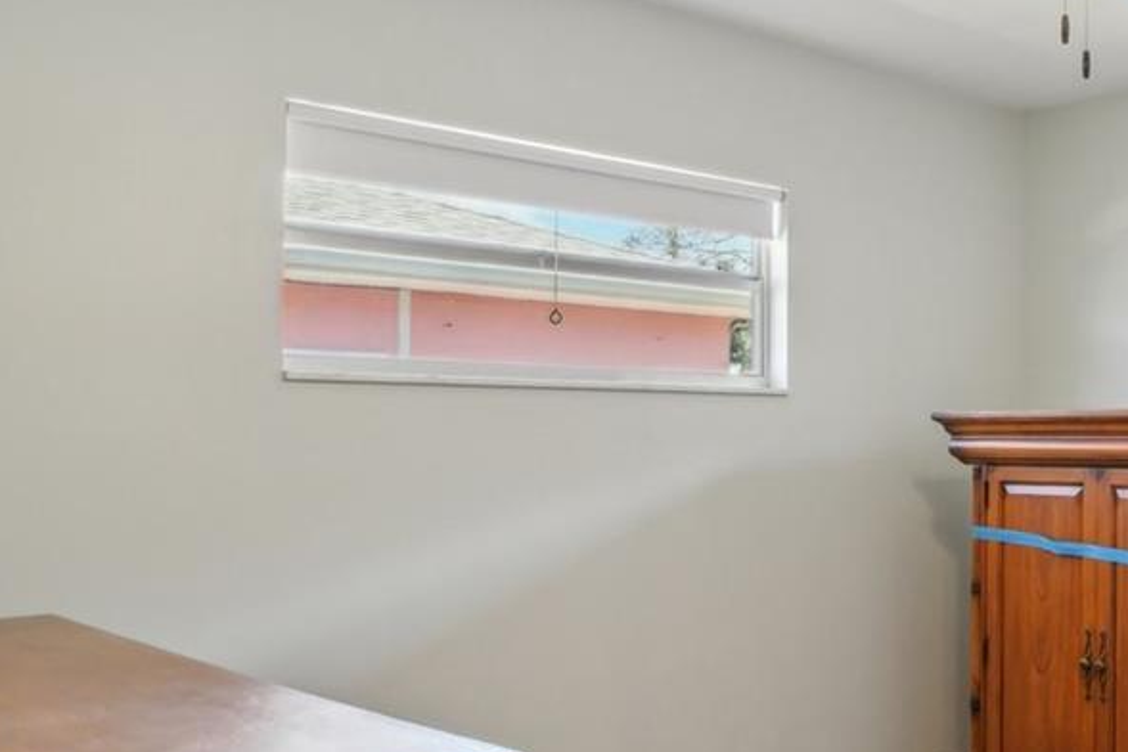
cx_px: 1208
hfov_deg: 41.6
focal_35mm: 38
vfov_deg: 34.8
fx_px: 1191
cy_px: 480
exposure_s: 1/25
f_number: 8
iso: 400
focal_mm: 14
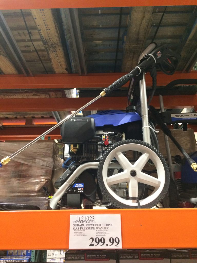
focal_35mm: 29
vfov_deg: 61.7
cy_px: 132
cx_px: 98
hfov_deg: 48.2
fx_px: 220
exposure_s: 1/30
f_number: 2.2
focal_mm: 4.15
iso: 320
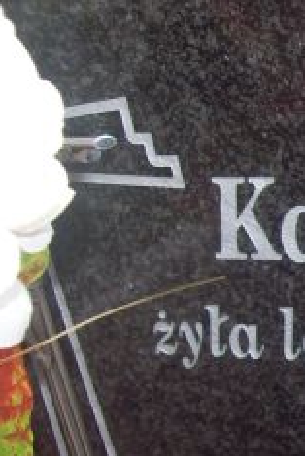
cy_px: 244
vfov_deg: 20.0
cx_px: 571
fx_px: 1294
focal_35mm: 102
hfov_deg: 12.2
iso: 80
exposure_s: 1/64
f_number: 2.7
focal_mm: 6
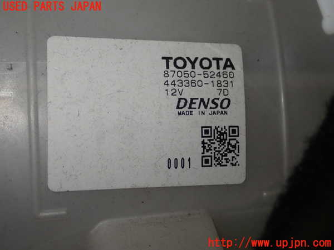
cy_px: 125
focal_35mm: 46
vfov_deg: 31.5
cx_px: 167
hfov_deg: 41.2
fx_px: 444
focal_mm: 8.41
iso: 125
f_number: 3.1
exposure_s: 1/100
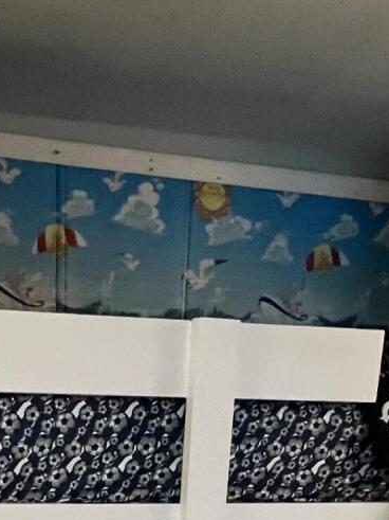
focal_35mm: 53
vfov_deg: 27.3
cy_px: 746
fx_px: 794
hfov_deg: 26.9
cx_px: 71
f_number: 1.8
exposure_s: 1/60
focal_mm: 1.57
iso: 800
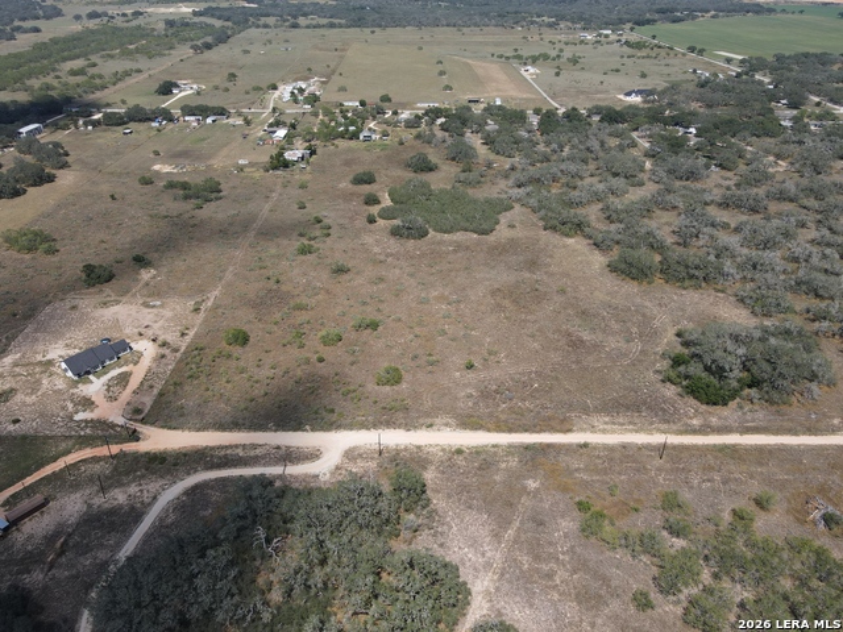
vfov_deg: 56.8
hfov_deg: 71.6
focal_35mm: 24
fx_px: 584
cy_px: 316
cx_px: 422
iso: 100
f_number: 2.8
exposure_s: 1/725
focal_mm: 4.5
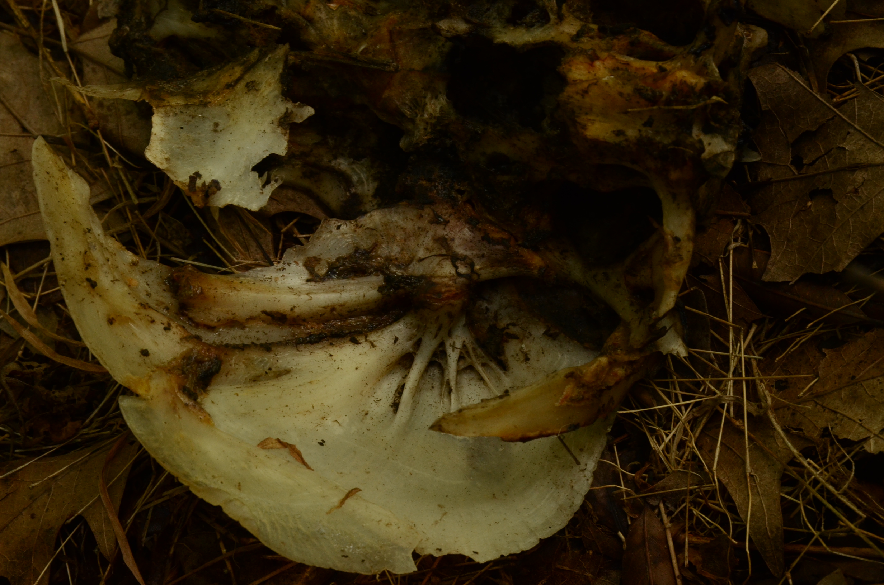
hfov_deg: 19.5
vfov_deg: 13.0
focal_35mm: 105
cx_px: 442
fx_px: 2573
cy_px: 292
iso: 1000
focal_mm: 70
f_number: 14
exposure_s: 1/100
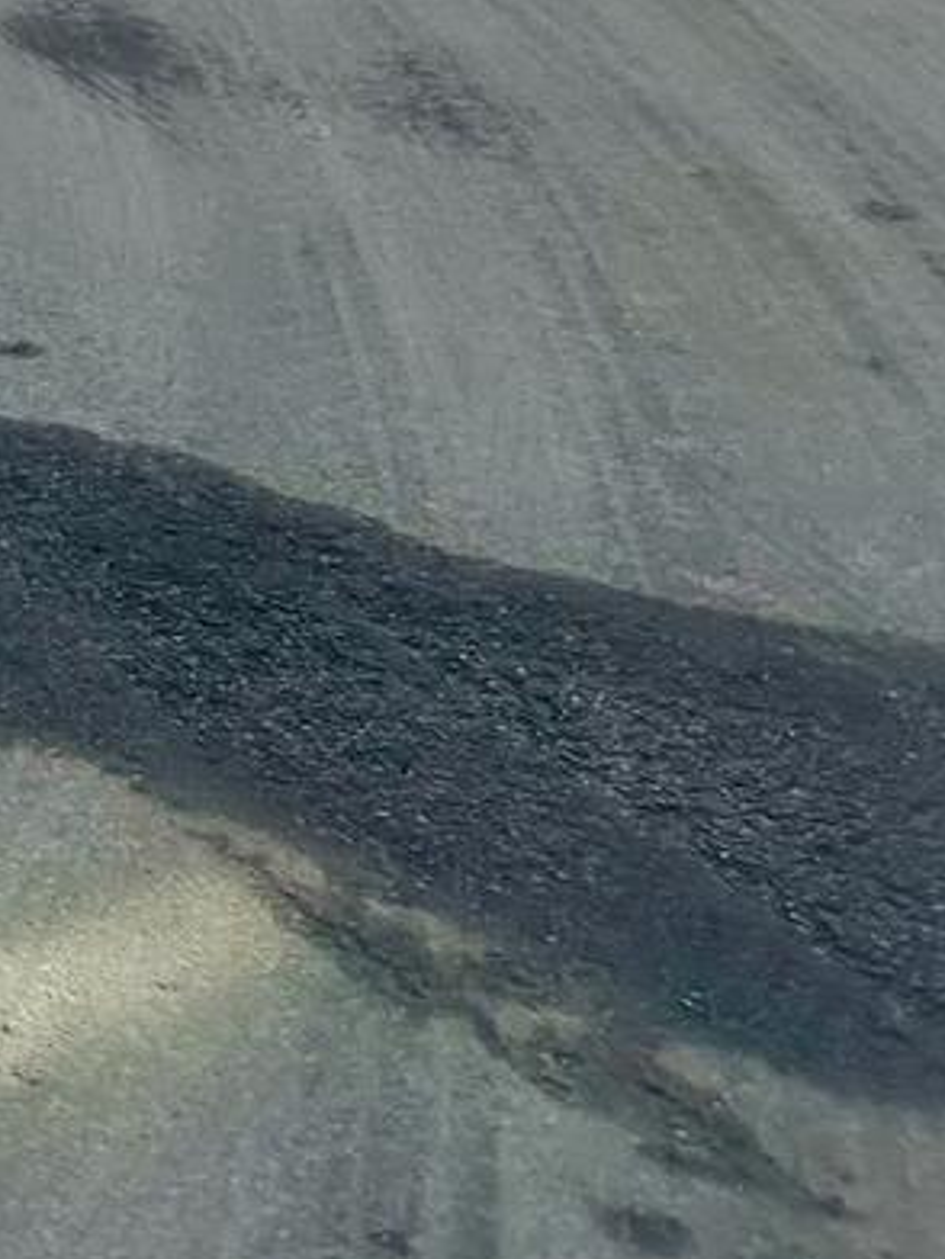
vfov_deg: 16.7
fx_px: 3422
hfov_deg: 14.1
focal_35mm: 94
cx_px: -698
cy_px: -1108
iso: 80
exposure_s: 1/4762
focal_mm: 6.86
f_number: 1.78
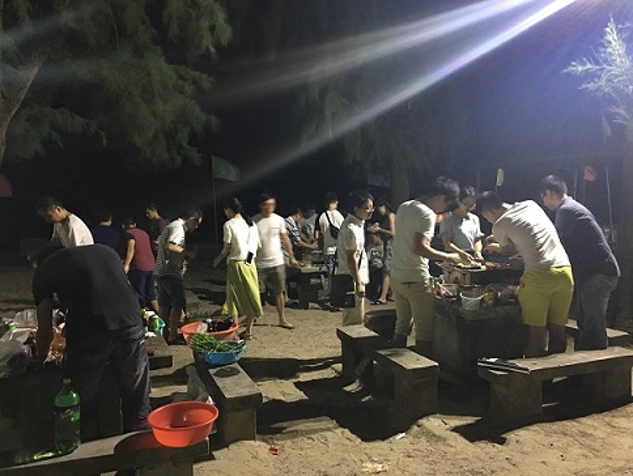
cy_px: 238
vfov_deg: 48.3
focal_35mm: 29
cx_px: 316
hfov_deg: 61.6
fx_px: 531
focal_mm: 4.15
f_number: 2.2
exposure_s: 1/4
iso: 100
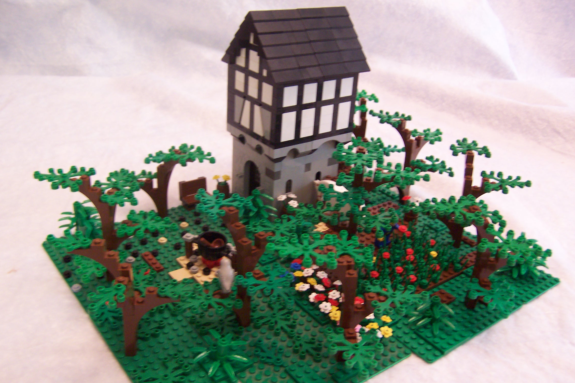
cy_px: 202
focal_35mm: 35
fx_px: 559
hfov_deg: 54.4
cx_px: 292
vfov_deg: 37.8
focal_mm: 5.5
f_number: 2.8
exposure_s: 1/8
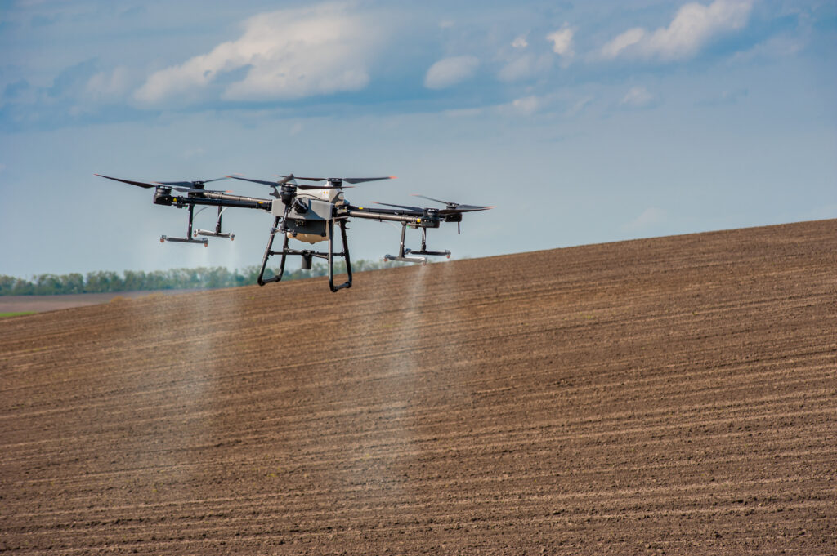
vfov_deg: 9.4
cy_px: 278
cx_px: 418
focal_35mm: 145
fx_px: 3368
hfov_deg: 14.2
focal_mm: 145
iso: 250
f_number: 8
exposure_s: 1/800
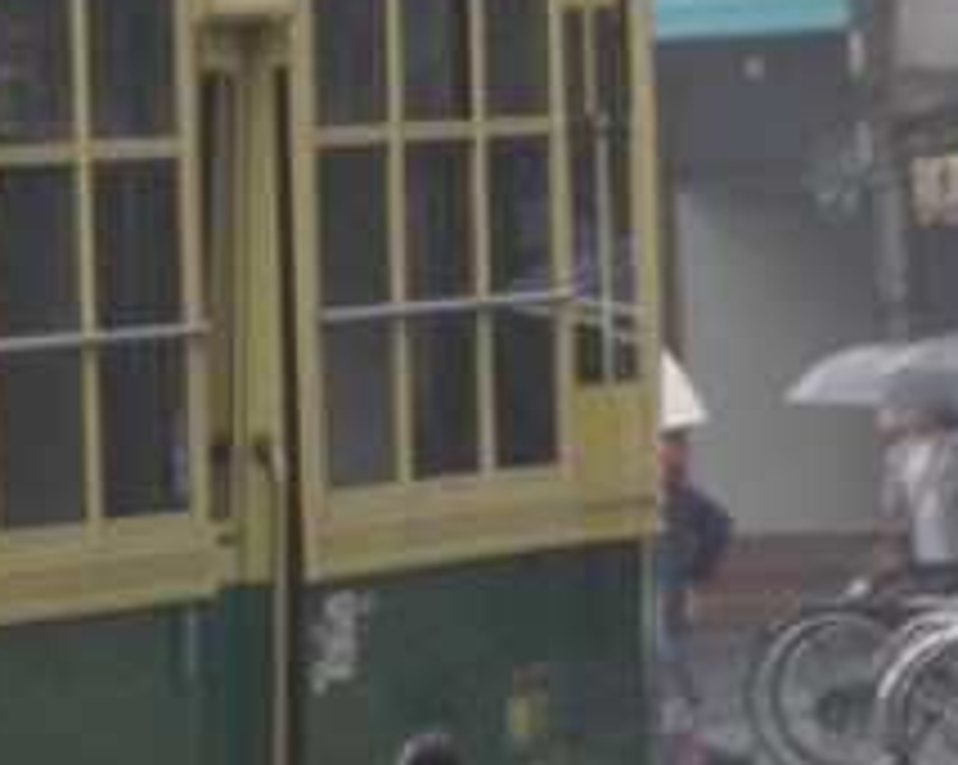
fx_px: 28780
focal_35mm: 1016
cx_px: -855
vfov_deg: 1.5
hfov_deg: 1.9
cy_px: 328
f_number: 6.3
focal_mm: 150
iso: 400
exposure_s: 1/250
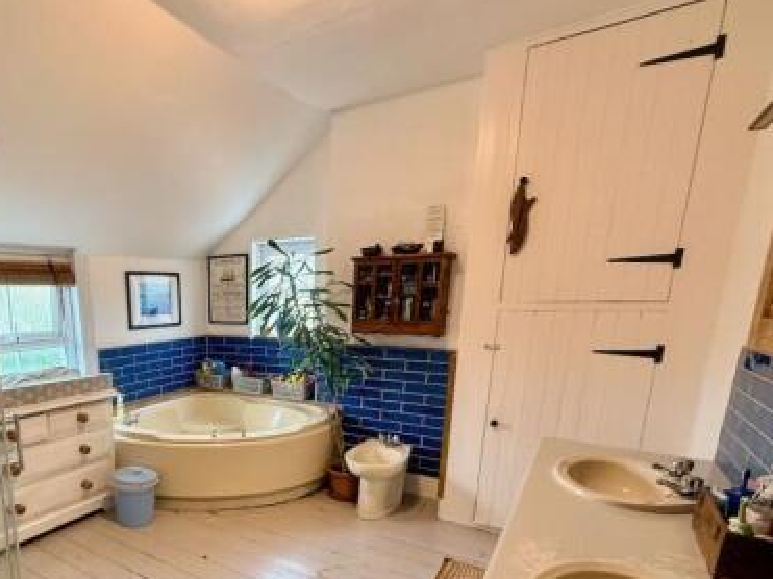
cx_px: 214
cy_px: 409
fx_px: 491
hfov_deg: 72.2
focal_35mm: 22
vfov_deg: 58.9
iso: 250
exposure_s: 1/50
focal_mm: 2.22
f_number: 2.2
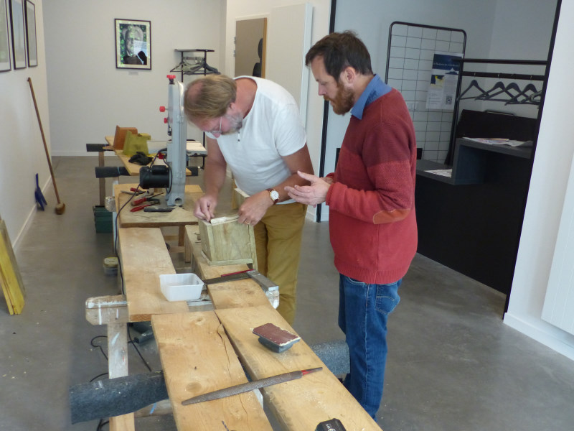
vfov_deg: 42.9
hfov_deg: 55.4
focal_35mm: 33
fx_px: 547
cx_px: 287
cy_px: 216
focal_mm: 5.9
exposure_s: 1/15
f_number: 2.8
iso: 400
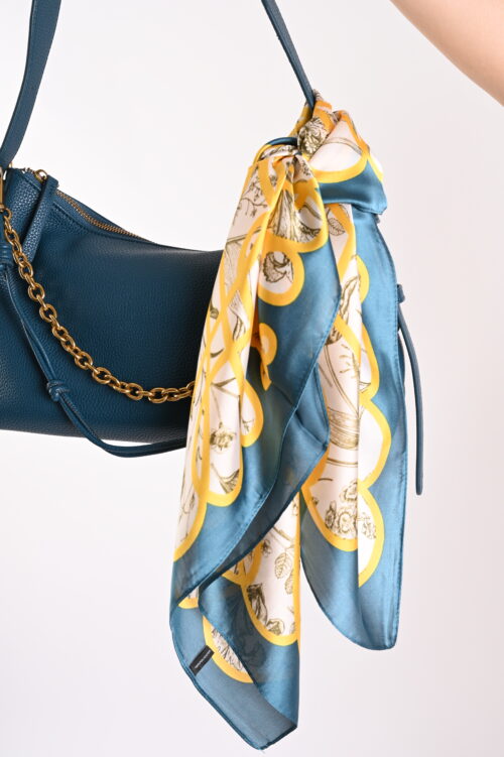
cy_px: 378
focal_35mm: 40
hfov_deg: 33.4
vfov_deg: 48.5
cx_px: 252
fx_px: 841
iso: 125
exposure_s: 1/100
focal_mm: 40
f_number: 9
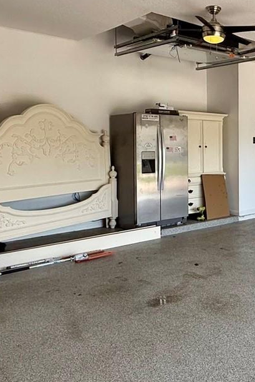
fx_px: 403
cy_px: 159
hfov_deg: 31.6
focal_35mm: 38
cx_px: 272
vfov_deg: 50.5
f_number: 2.2
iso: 64
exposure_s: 1/276
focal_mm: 2.22
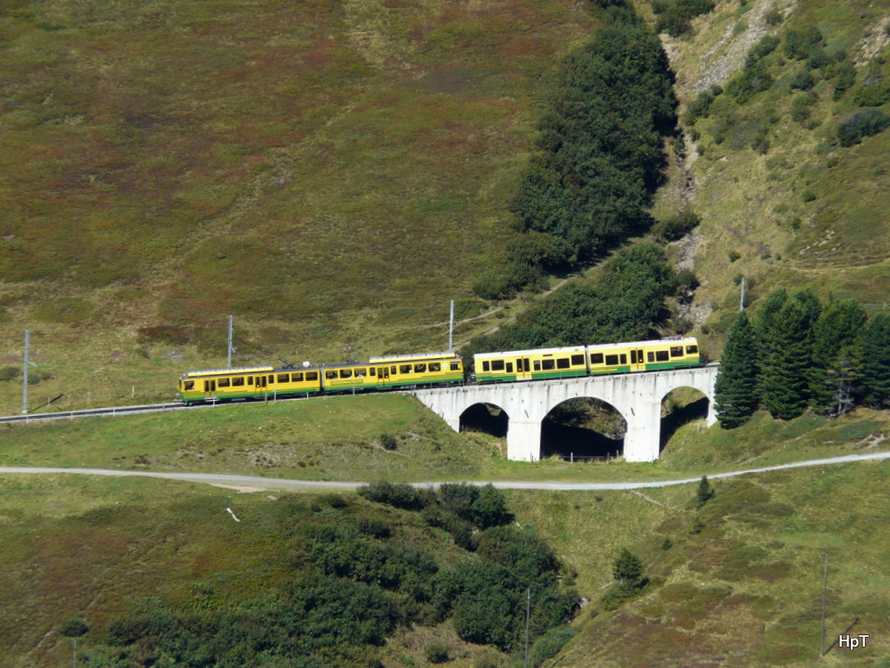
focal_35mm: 392
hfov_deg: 5.1
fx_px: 10079
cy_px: 334
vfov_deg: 3.8
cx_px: 445
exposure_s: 1/320
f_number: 5.6
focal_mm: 64.3
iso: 100
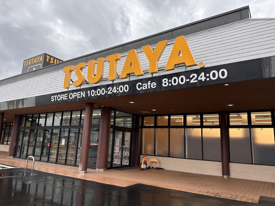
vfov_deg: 54.9
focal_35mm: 25
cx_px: 143
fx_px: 199
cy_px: 101
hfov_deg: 69.4
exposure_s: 1/642
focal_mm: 6.86
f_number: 1.78
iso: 80
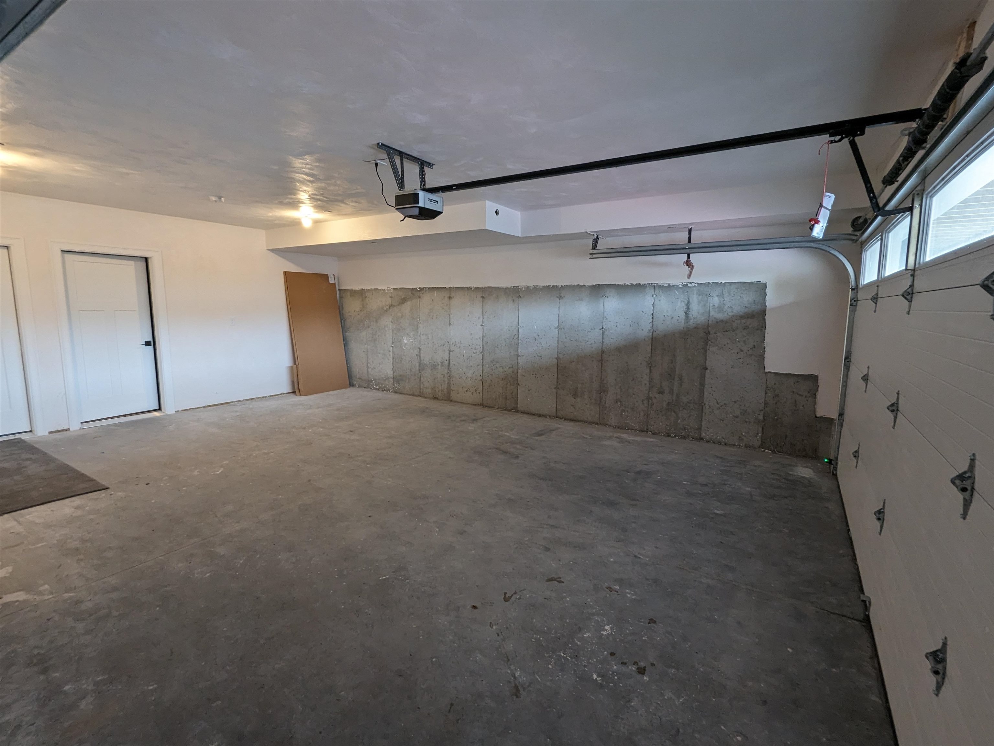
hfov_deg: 94.5
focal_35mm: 16
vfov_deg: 78.1
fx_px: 459
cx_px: 497
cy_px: 373
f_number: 2.2
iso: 111
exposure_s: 1/24
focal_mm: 2.22
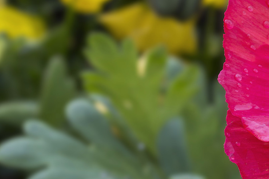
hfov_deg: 7.6
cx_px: 372
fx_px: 2003
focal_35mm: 268
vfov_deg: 5.1
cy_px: 99
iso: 160
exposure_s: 1/20
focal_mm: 90
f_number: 16
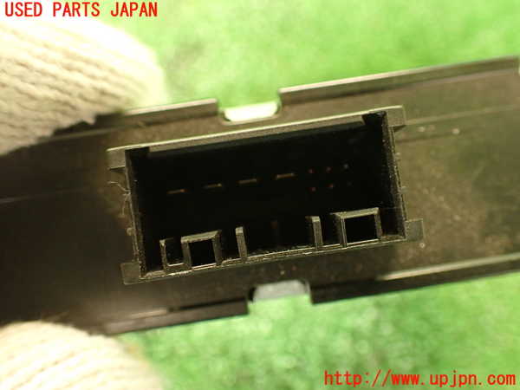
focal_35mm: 32
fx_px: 481
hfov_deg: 56.8
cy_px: 195
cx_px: 260
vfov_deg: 44.2
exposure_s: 1/30
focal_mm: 5.79
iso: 800
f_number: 2.4
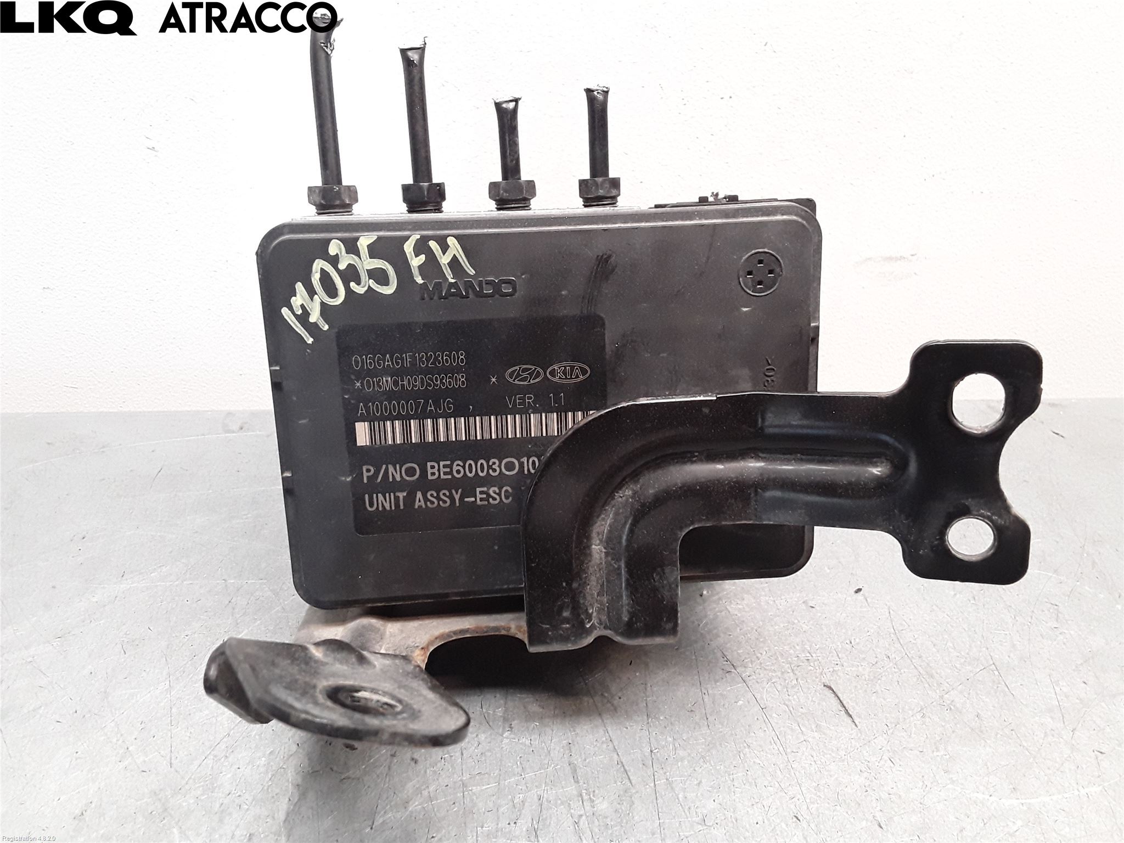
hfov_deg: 63.4
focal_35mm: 28
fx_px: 909
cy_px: 422
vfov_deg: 49.7
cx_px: 562
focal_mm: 2.91
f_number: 1.9
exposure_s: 1/100
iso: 100
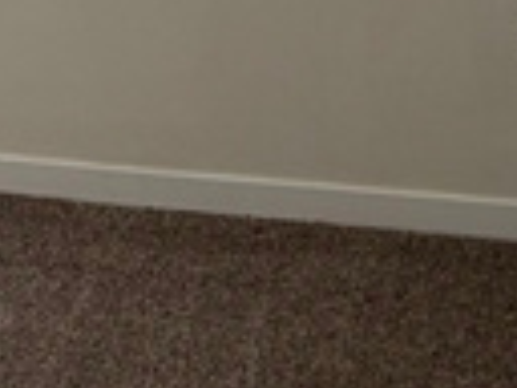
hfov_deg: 16.9
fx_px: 1673
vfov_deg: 12.8
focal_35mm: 112
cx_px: -73
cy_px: -129
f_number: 2.2
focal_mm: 2.22
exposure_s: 1/120
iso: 32
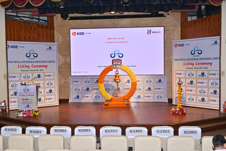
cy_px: 76
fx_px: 232
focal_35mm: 37
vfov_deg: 35.9
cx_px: 113
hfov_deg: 51.9
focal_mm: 37
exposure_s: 1/160
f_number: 5.6
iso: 500
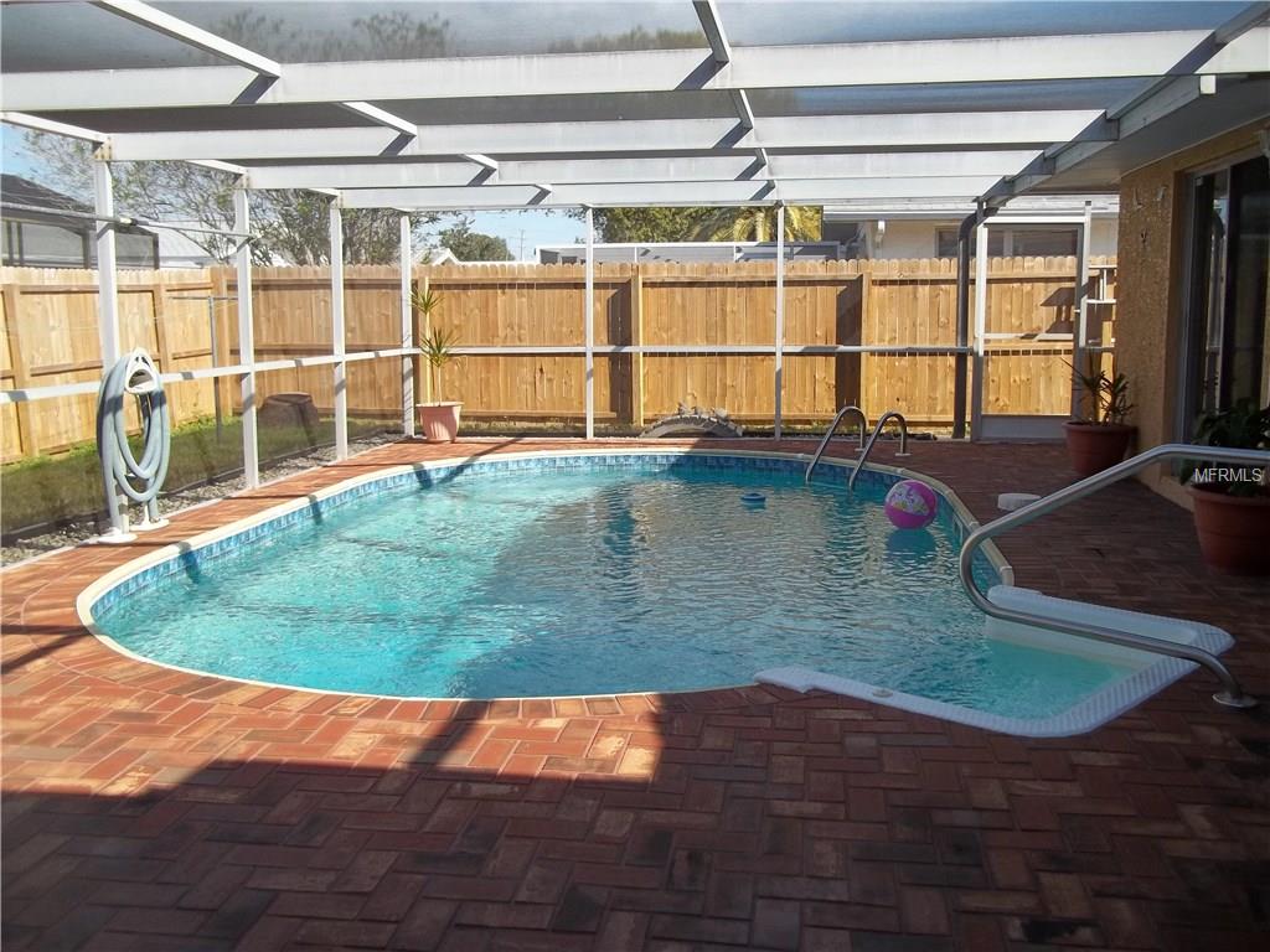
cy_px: 476
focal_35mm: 32
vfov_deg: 44.2
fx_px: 1174
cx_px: 635
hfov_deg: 56.8
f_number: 2.9
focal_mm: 5.7
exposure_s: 1/400
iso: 64
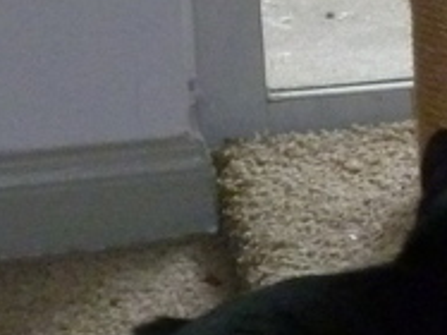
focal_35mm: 486
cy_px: -24
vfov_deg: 3.1
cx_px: 1403
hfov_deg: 3.9
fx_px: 6272
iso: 320
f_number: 4.8
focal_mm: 12.7
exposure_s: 1/40
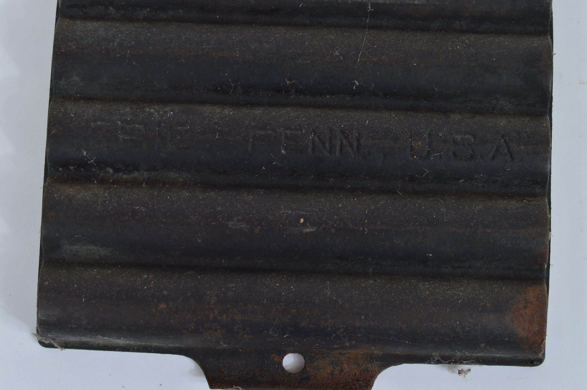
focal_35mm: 46
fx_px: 758
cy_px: 195
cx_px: 294
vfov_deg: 28.9
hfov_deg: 42.4
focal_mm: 31
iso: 100
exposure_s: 1/80
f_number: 9
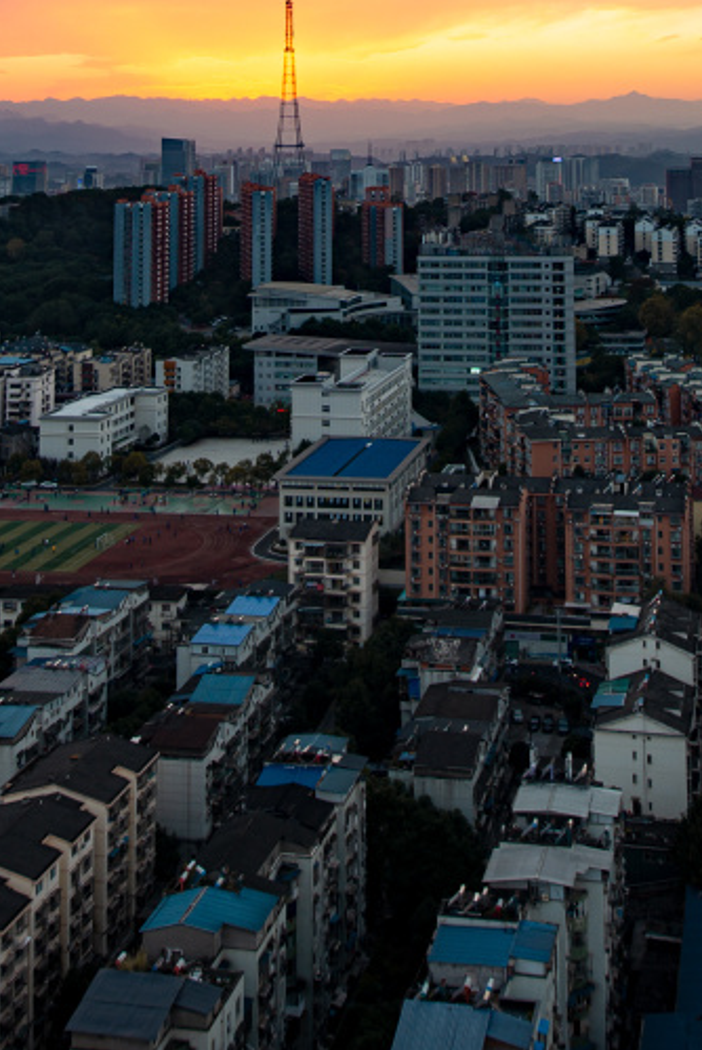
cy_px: -21
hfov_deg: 28.0
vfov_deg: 36.5
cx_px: 281
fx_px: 1402
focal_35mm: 48
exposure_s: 1/10
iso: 100
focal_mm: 20
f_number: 8
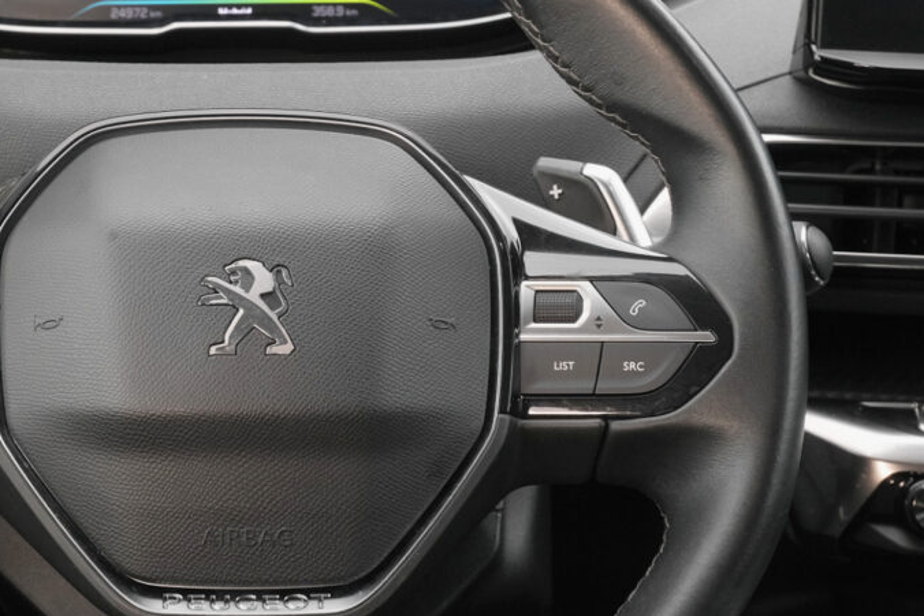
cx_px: 238
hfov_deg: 19.7
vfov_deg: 13.3
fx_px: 2644
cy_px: 322
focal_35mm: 103
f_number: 9
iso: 2000
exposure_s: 1/60
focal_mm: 45
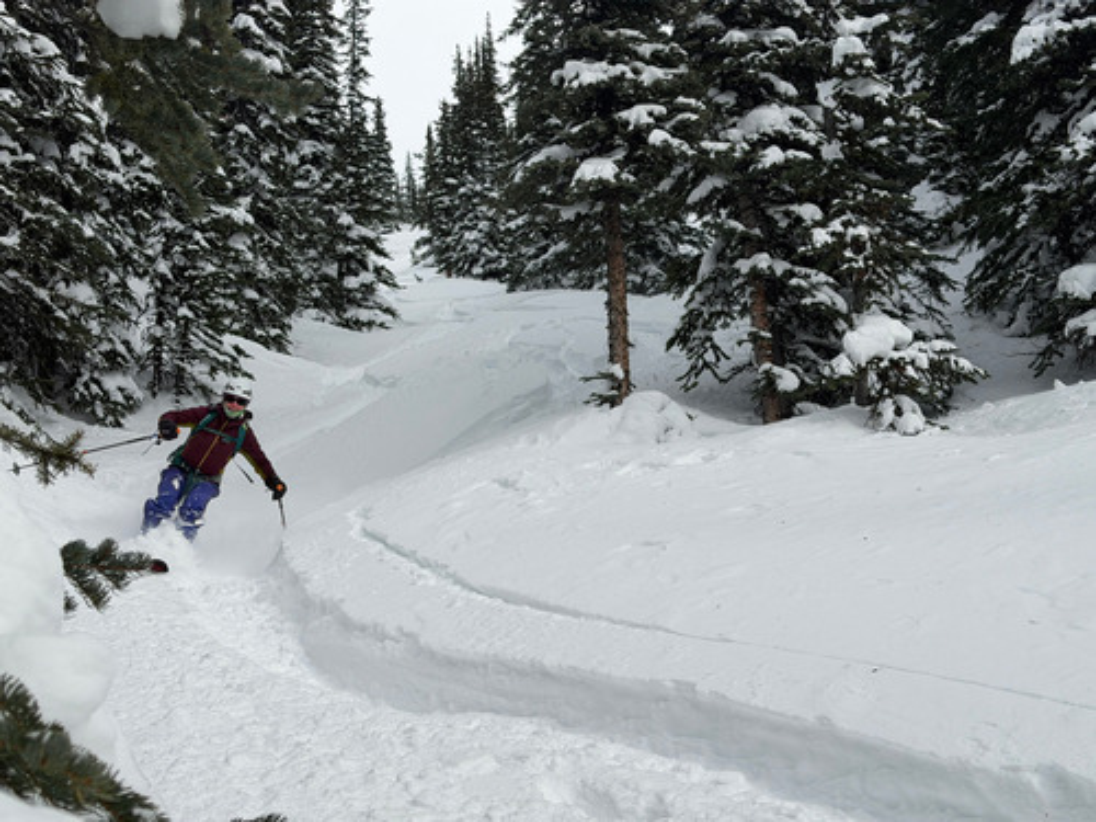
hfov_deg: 39.7
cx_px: 548
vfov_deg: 30.3
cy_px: 411
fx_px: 1520
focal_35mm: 48
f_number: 1.78
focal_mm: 6.76
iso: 64
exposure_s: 1/7143
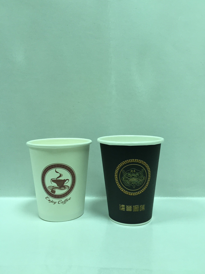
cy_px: 134
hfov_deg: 46.8
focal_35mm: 30
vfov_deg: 60.0
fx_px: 237
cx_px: 102
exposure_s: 1/30
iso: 100
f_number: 2.2
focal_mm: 4.15
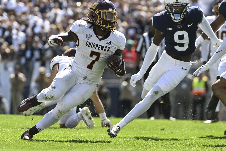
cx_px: 106
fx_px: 2135
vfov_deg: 4.0
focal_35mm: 340
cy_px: 68
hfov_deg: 6.1
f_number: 4
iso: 400
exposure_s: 1/1250
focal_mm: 300
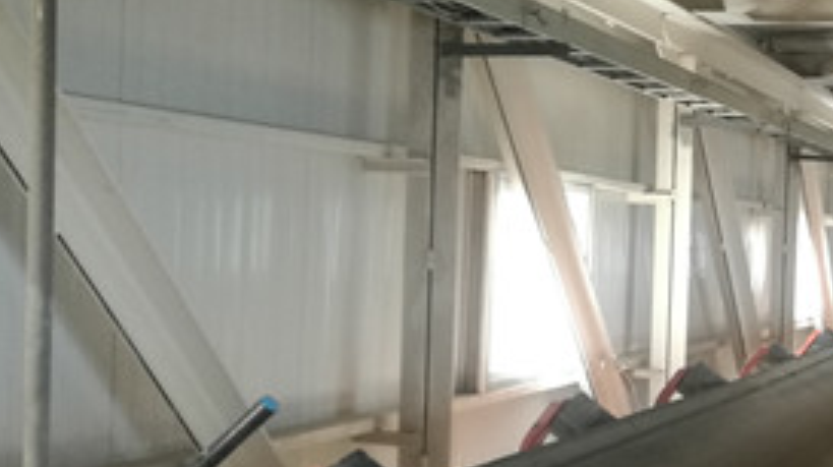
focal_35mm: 69
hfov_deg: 28.0
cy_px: 305
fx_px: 1523
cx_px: 903
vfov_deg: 17.4
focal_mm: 4.04
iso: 200
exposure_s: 1/33.3
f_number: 2
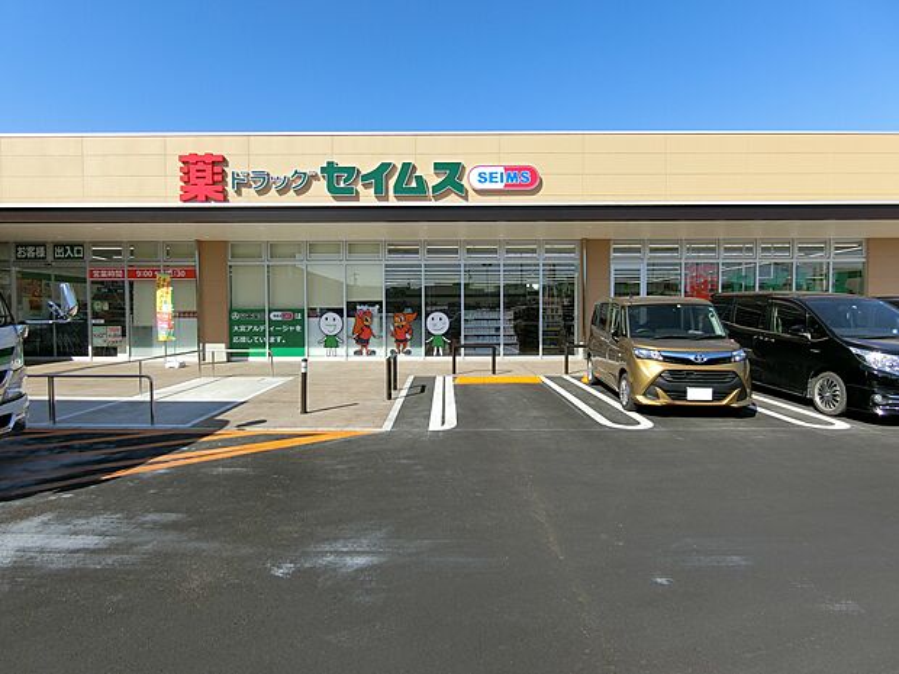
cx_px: 450
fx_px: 493
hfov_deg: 84.7
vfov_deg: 68.7
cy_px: 337
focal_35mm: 19
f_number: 2.7
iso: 80
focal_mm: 4.06
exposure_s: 1/1600
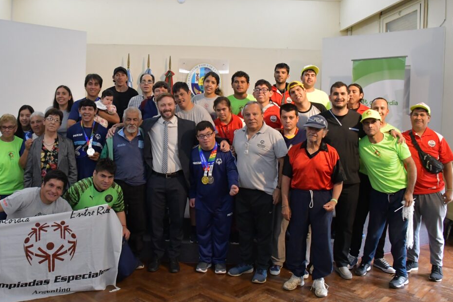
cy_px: 131
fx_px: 415
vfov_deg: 39.9
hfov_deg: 56.8
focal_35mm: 33
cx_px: 184
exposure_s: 1/100
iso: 4000
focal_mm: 18
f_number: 5
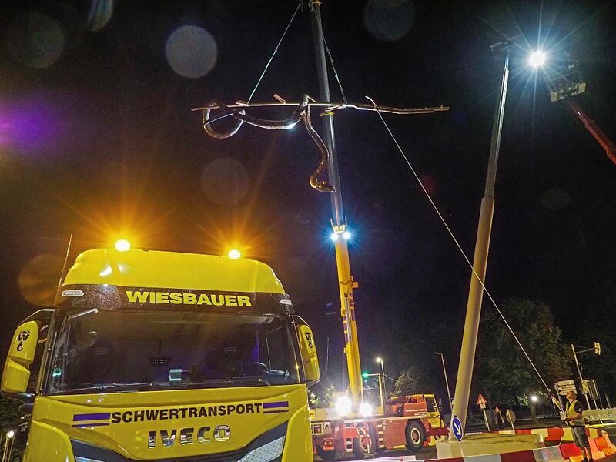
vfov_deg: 56.8
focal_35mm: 24
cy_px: 231
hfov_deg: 71.6
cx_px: 308
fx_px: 427
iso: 3200
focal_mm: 12
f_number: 4
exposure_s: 1/8
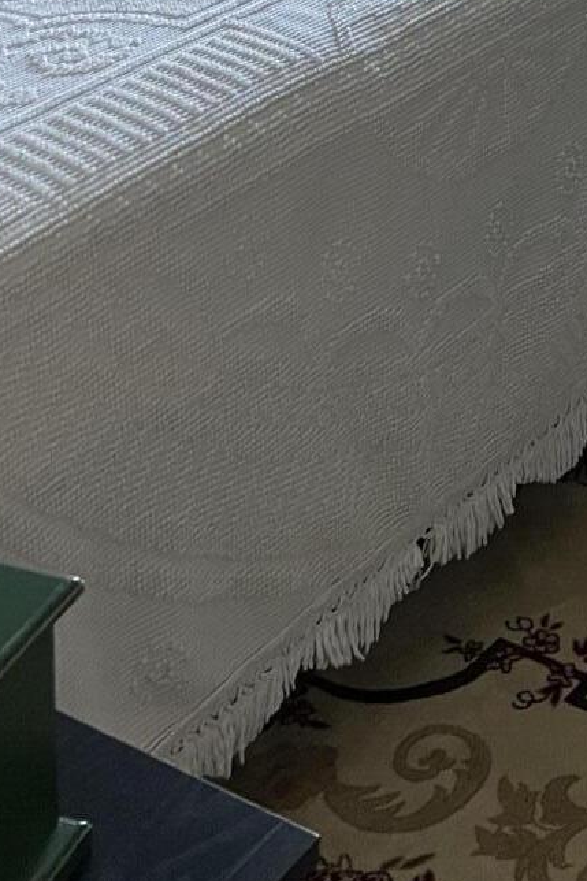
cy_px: -402
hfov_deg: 16.0
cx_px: 571
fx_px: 2055
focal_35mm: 84
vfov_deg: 20.9
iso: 125
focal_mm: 5.7
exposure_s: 1/60
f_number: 1.5
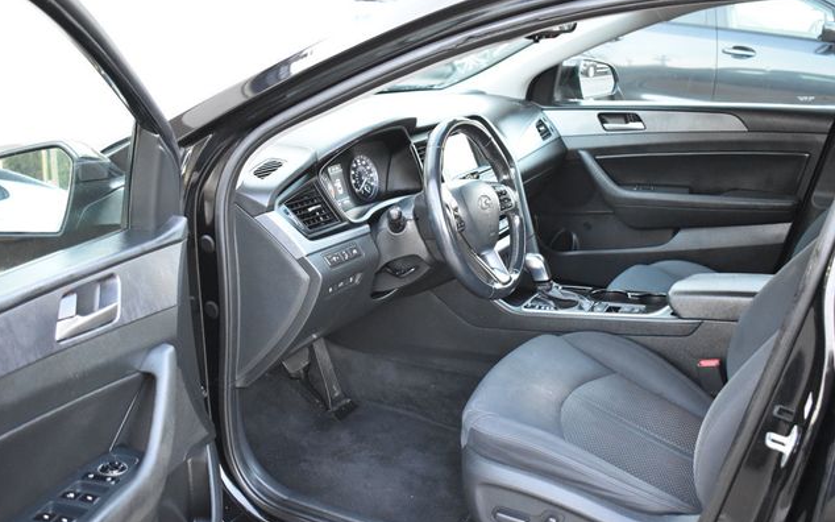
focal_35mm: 37
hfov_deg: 52.8
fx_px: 842
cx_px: 415
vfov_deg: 34.4
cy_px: 260
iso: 3200
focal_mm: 24
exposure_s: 1/30
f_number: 3.8
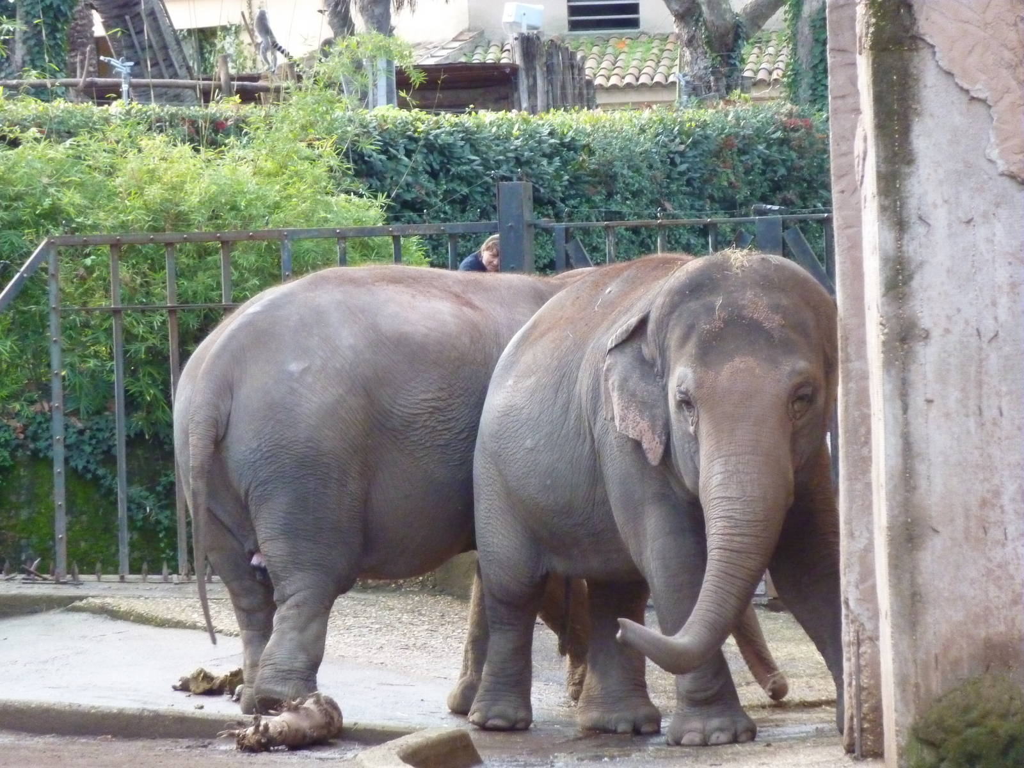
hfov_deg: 6.6
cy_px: 384
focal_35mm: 300
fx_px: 8875
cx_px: 512
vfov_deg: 5.0
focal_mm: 49.2
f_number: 4.9
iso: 800
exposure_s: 1/200
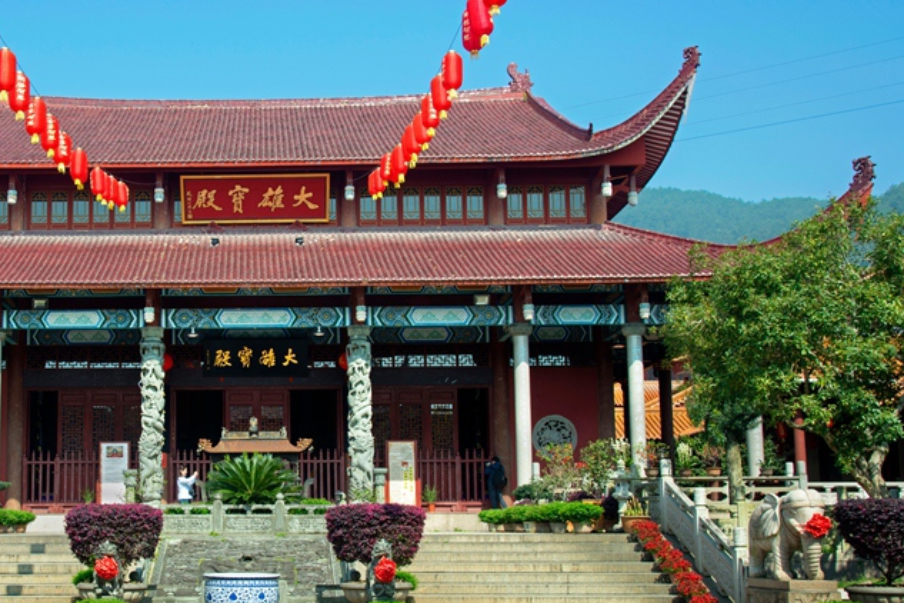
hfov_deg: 39.2
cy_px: 389
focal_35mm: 49
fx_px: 1230
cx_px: 224
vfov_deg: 27.4
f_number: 11
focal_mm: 31
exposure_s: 1/100
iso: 200
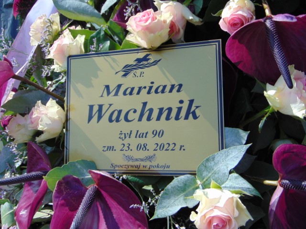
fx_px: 309
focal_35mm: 35
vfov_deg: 40.7
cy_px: 114
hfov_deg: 52.6
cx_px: 153
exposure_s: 1/800
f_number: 3.2
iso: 80
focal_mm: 6.3
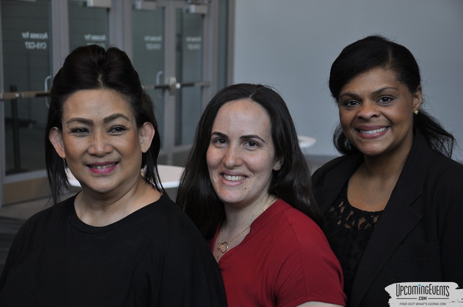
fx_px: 963
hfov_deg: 27.0
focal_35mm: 75
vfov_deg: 18.1
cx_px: 232
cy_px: 154
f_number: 5
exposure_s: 1/60
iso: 400
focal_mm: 50
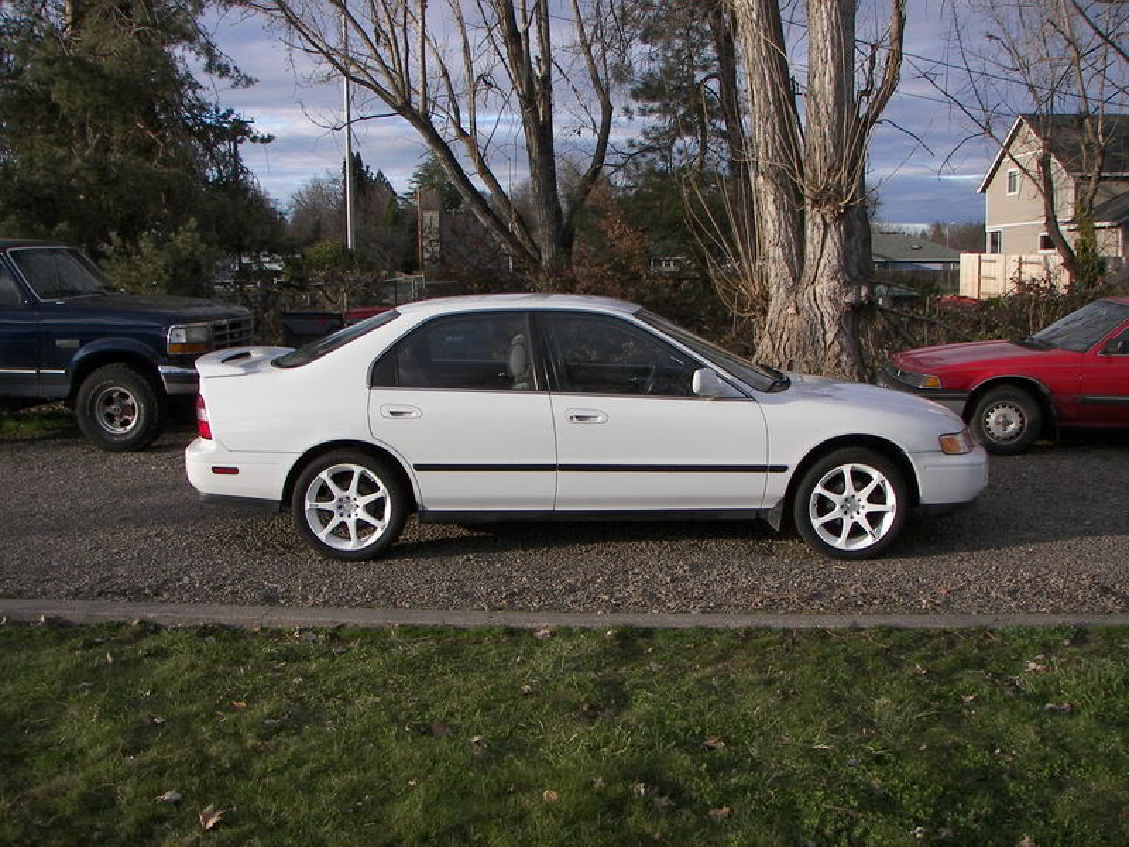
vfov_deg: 37.7
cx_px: 564
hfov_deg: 49.0
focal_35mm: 38
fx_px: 1239
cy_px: 424
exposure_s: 1/320
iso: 50
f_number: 2.8
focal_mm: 6.3
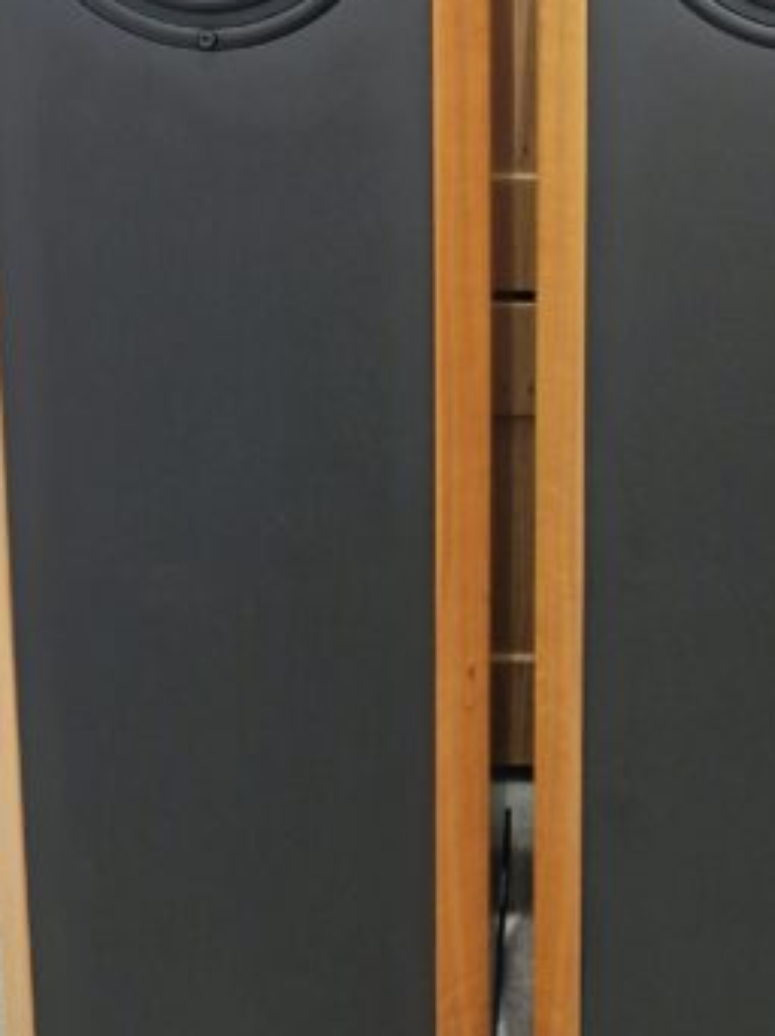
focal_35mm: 46
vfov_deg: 39.4
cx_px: 575
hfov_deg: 31.0
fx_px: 1375
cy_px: 189
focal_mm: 5.54
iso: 1000
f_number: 1.8
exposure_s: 1/100
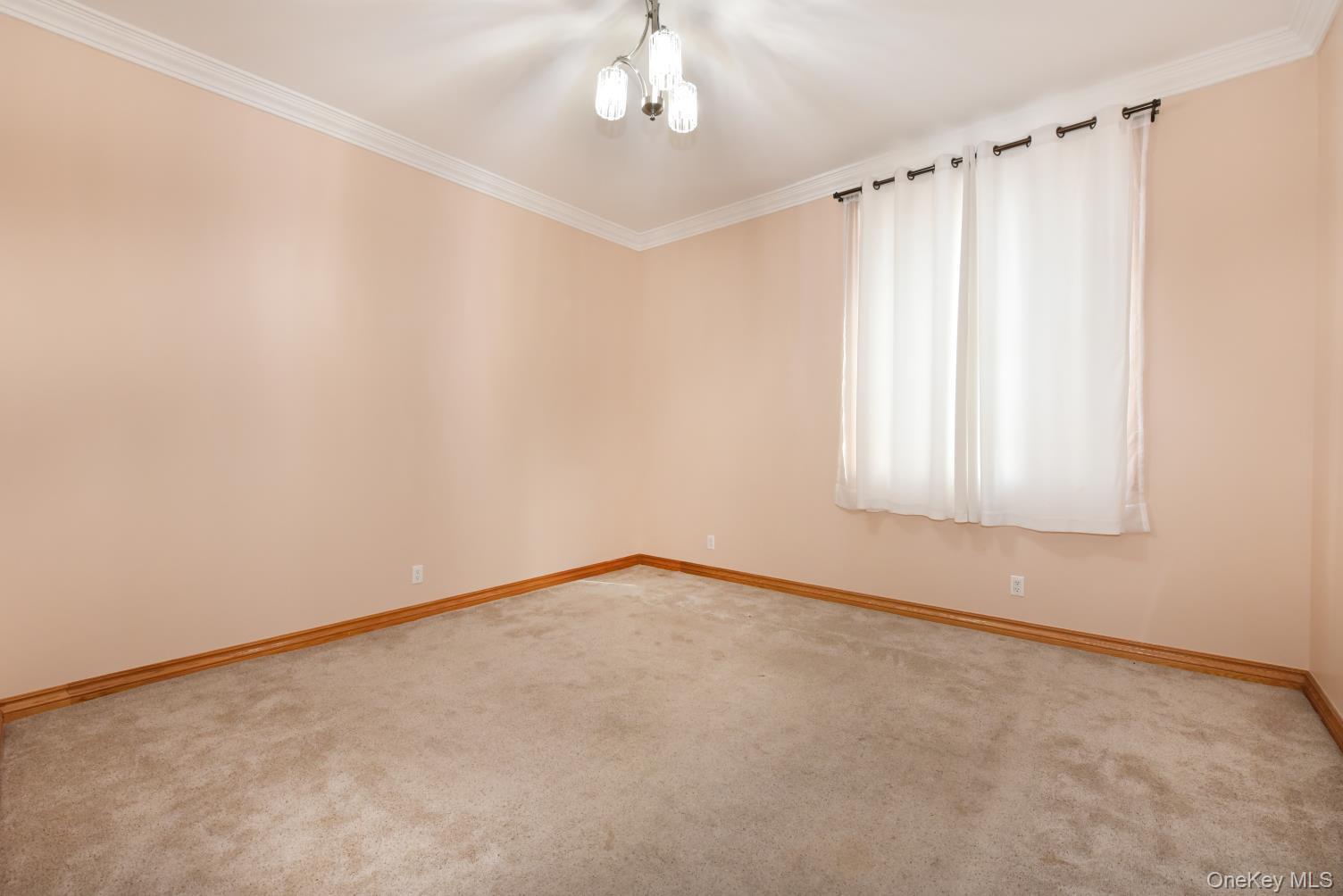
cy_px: 448
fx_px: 560
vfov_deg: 77.4
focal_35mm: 15
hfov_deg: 100.4
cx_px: 672
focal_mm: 15
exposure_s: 1/160
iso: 1600
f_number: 5
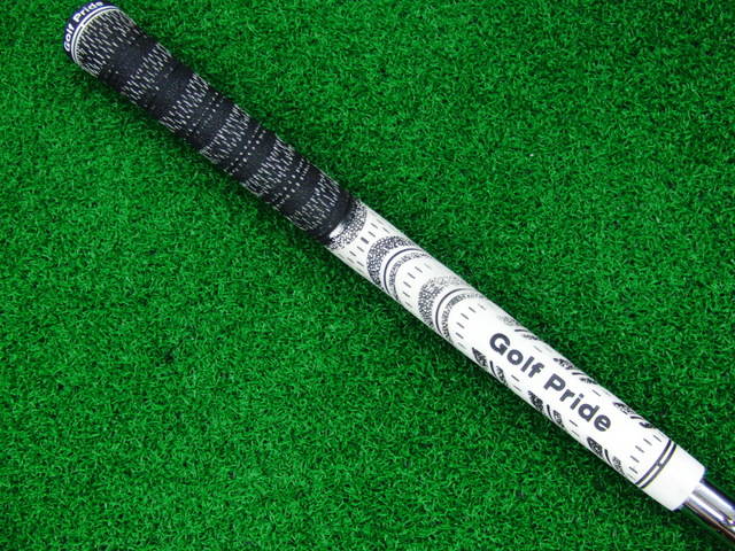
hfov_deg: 50.1
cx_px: 368
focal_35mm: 37
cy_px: 276
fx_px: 786
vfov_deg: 38.7
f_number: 3.6
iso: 400
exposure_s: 1/40
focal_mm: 6.42
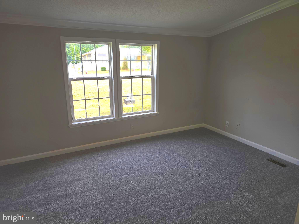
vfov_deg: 58.9
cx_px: 150
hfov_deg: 73.9
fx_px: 199
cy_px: 112
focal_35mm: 23
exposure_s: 1/120
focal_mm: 6.3
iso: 20
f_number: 1.7
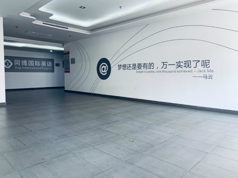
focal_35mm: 26
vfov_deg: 53.1
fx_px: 179
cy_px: 89
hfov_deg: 67.3
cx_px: 119
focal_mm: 4.25
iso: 80
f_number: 1.8
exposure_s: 1/100
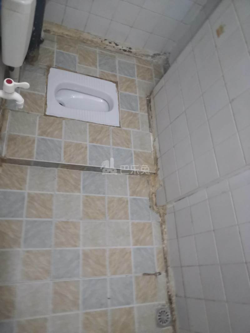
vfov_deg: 65.3
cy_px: 166
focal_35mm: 27
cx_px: 125
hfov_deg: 51.3
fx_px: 260
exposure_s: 1/20
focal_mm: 3.95
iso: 640
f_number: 1.8
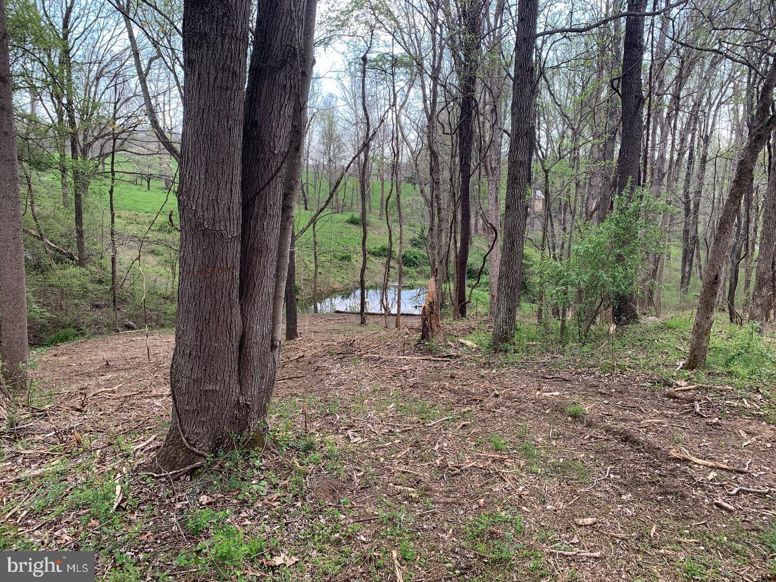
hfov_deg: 67.3
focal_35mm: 26
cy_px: 291
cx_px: 388
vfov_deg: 53.1
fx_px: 583
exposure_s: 1/122
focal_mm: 4.25
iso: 40
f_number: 1.8
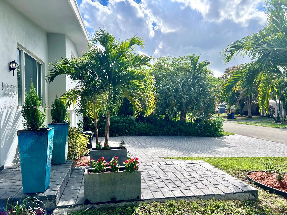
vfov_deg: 53.1
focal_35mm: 26
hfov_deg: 67.3
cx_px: 144
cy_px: 108
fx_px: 216
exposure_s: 1/4444
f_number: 1.5
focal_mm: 5.7
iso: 50
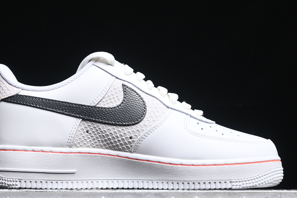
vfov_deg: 12.8
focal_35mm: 107
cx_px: 131
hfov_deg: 19.1
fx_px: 883
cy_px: 102
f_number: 6.3
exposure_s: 1/60
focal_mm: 50
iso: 160
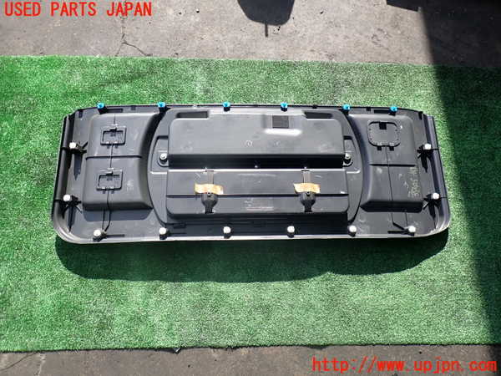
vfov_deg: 54.9
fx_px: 362
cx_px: 250
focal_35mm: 25
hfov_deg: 69.4
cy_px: 188
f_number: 2.8
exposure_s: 1/400
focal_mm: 4.5
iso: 100
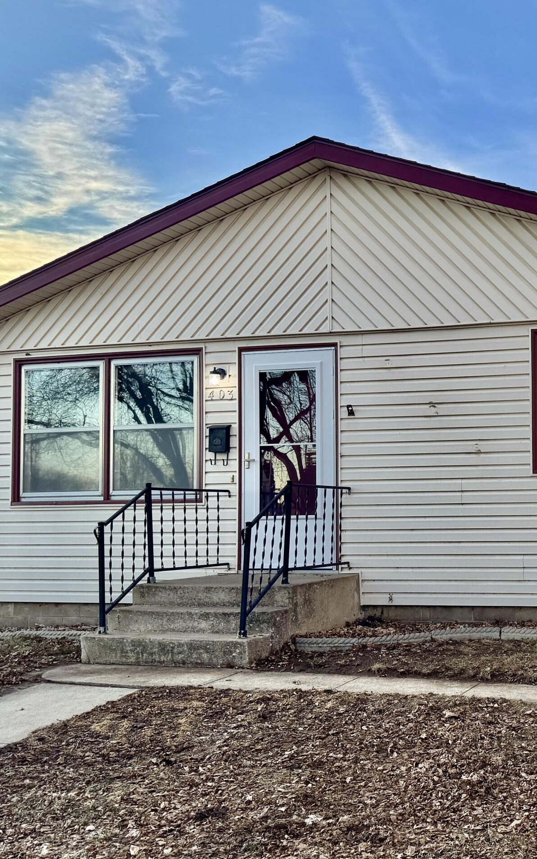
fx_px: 937
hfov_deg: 29.3
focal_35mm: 40
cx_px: 568
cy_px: 462
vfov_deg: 49.2
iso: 80
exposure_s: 1/518
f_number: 1.78
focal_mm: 6.76
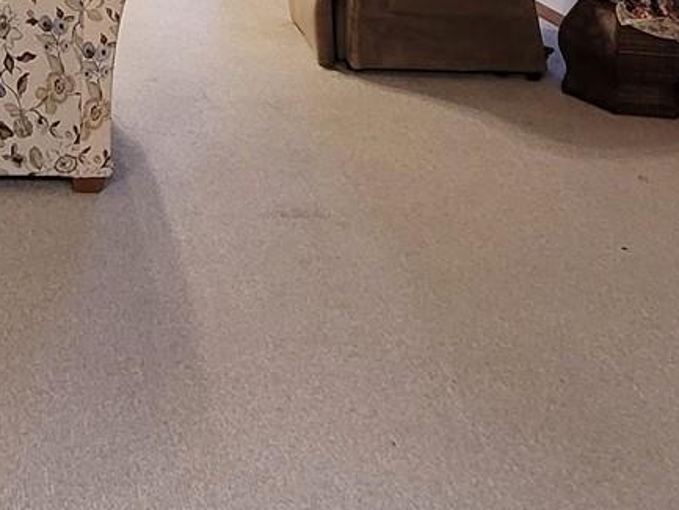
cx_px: 56
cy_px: -293
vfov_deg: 23.2
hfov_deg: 36.9
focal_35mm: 48
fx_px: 942
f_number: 2.2
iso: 400
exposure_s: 1/40
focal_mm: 2.2
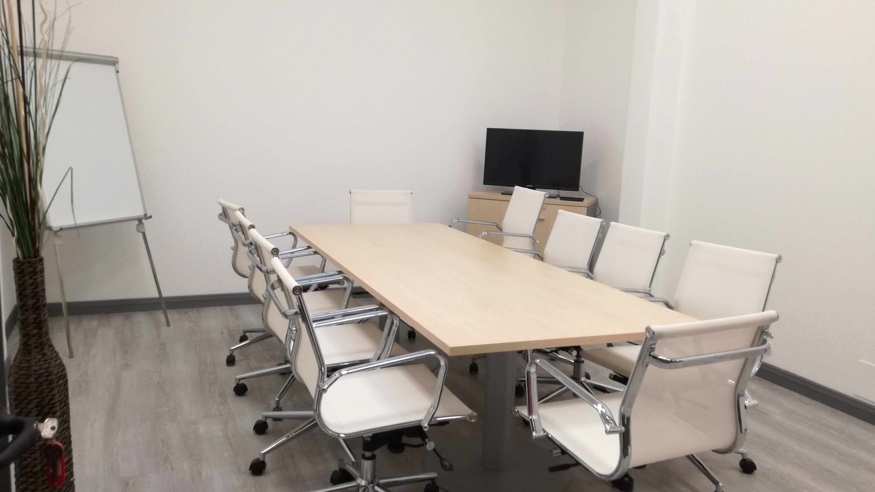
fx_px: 696
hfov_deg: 64.3
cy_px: 242
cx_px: 429
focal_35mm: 30
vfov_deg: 38.9
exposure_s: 1/33.3
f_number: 2
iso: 100
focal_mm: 3.79
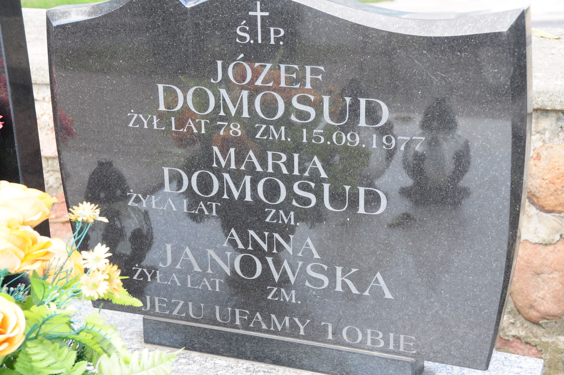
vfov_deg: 22.6
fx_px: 939
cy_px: 188
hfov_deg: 33.4
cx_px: 282
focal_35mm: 60
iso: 200
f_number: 7.1
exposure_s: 1/60
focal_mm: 40
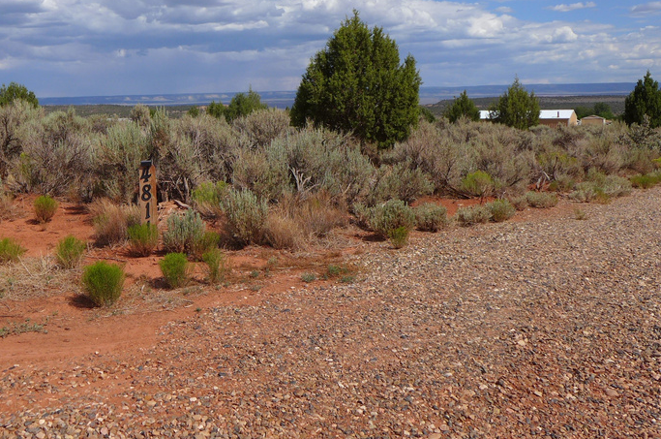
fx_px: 660
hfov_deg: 51.4
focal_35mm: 36
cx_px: 183
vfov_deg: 36.6
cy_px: 170
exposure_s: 1/1600
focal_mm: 4.7
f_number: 3.5
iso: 80
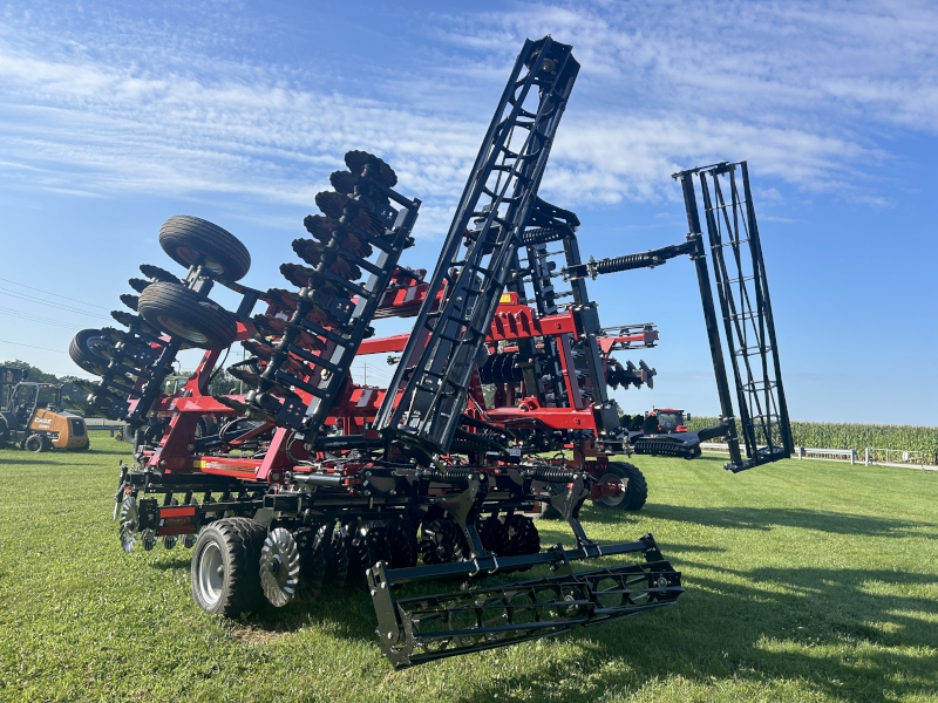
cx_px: 469
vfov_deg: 53.1
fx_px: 705
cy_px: 352
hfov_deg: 67.3
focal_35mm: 26
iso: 50
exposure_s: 1/2994
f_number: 1.5
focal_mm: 5.7
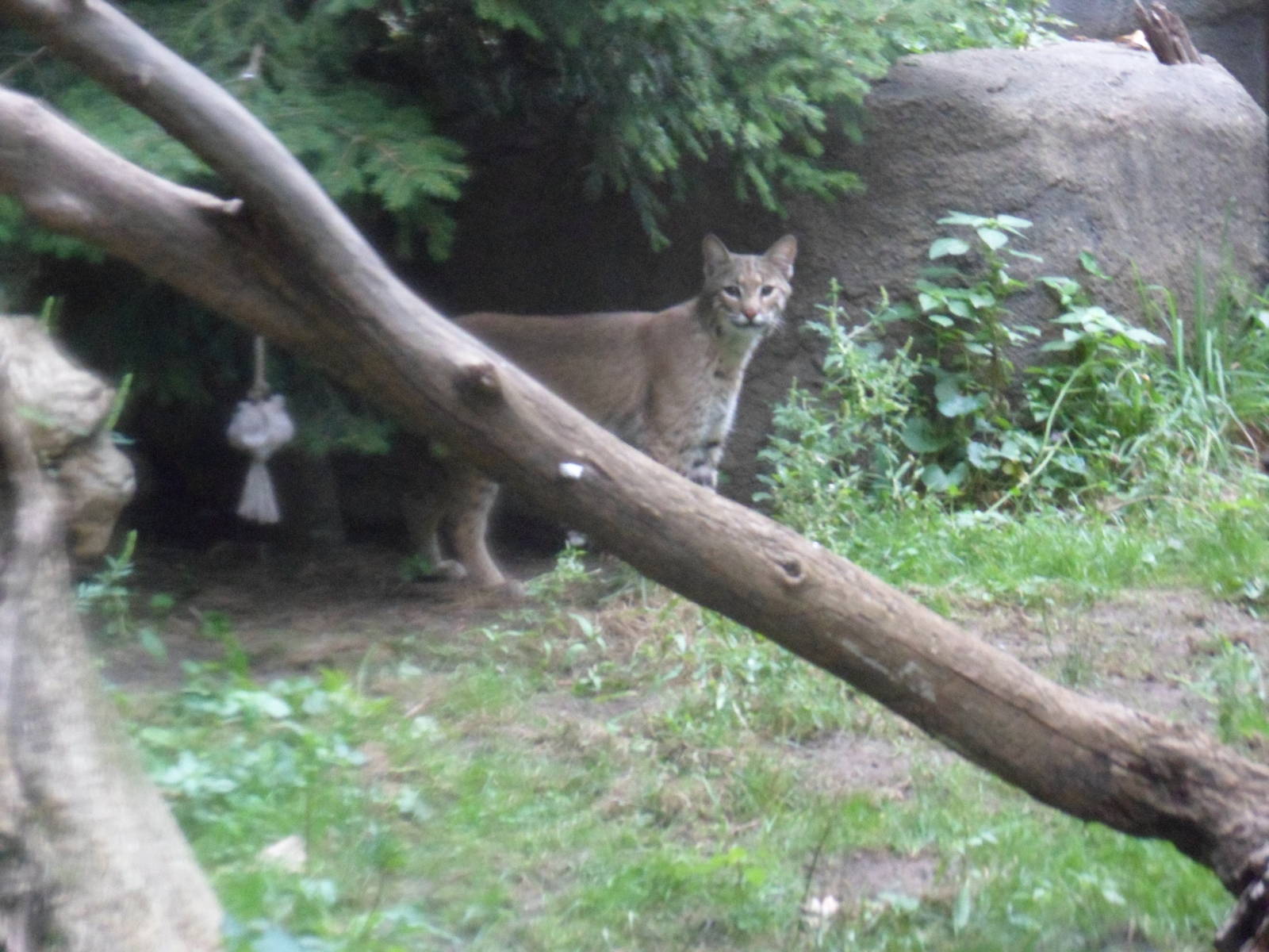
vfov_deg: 11.4
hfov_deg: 15.2
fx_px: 4766
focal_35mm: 130
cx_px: 634
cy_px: 476
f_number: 5.4
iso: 640
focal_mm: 22.5
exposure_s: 1/20
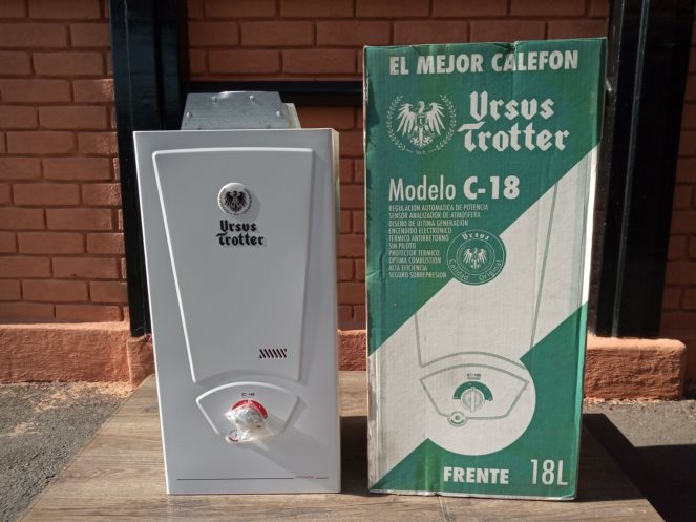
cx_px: 348
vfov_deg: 66.0
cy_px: 261
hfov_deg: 81.8
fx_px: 402
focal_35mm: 20
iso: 113
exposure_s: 1/805
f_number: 2
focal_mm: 3.54
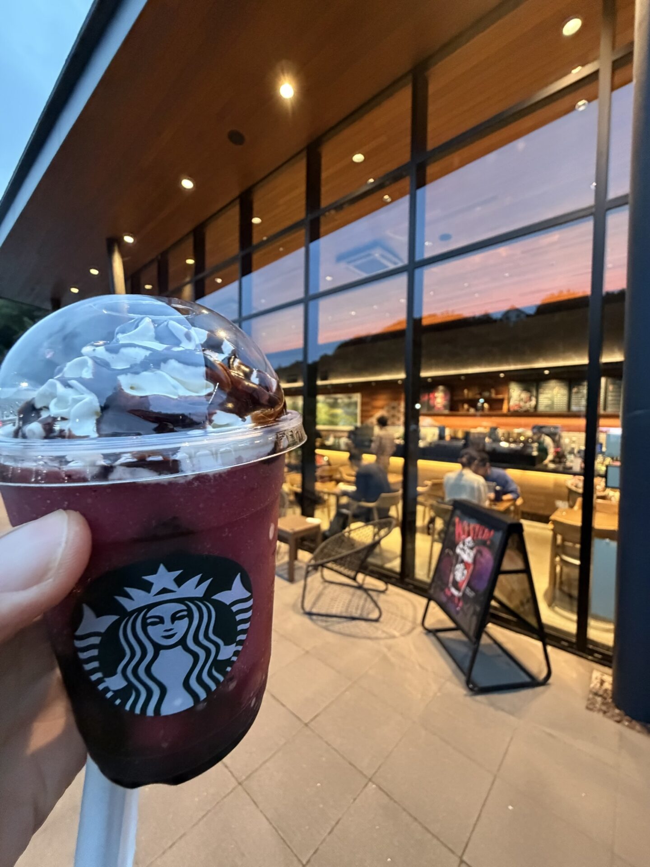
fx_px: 351
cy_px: 434
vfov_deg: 102.1
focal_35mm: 14
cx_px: 325
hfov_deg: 85.7
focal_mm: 2.22
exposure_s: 1/60
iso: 800
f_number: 2.2
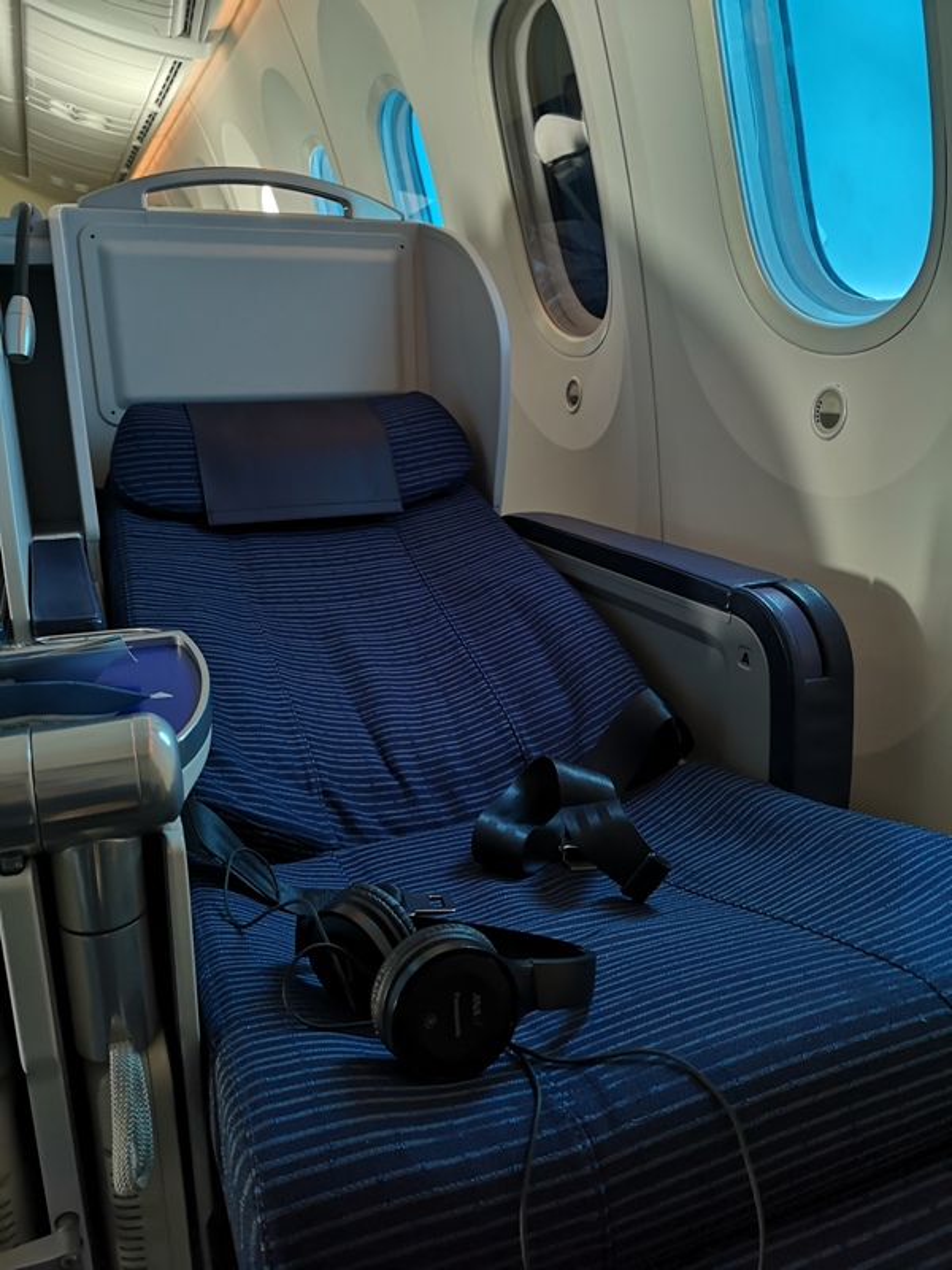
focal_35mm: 27
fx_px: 990
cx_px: 476
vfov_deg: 65.3
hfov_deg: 51.4
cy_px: 635
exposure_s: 1/30
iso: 250
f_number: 1.8
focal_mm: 3.95
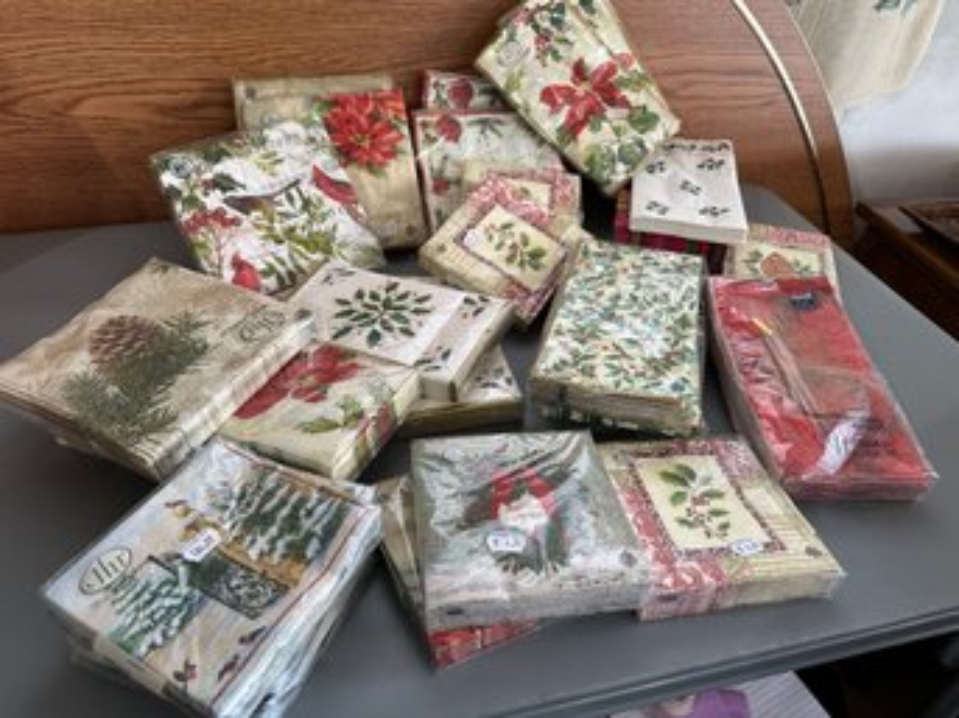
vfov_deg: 56.8
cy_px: 359
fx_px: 665
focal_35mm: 24
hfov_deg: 71.6
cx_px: 480
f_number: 1.78
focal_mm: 6.86
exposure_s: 1/60
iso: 200
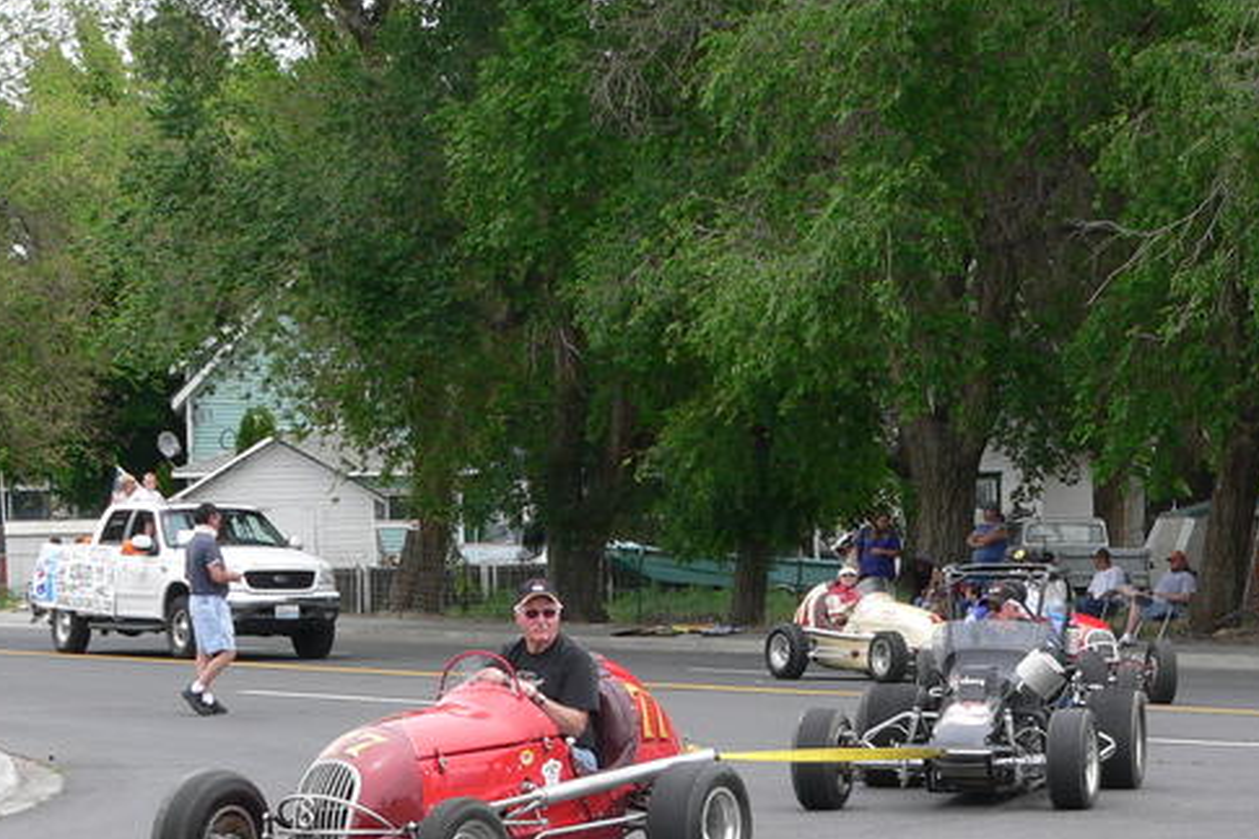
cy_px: 718
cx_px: 618
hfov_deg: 16.8
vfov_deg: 11.2
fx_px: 4265
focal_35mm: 122
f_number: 4
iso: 80
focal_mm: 12
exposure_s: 1/250
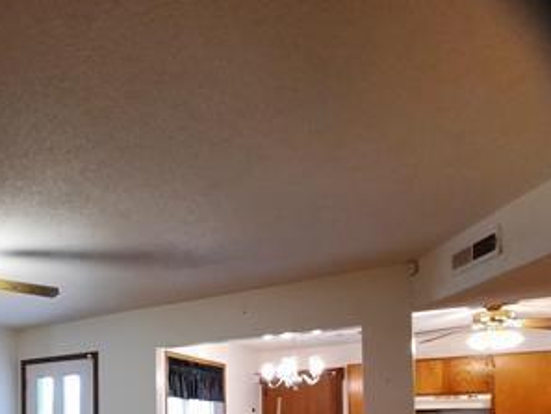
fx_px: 446
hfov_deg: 52.6
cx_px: 20
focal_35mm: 28
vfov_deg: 43.6
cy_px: 401
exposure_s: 1/24
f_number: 2.2
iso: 200
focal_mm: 1.74
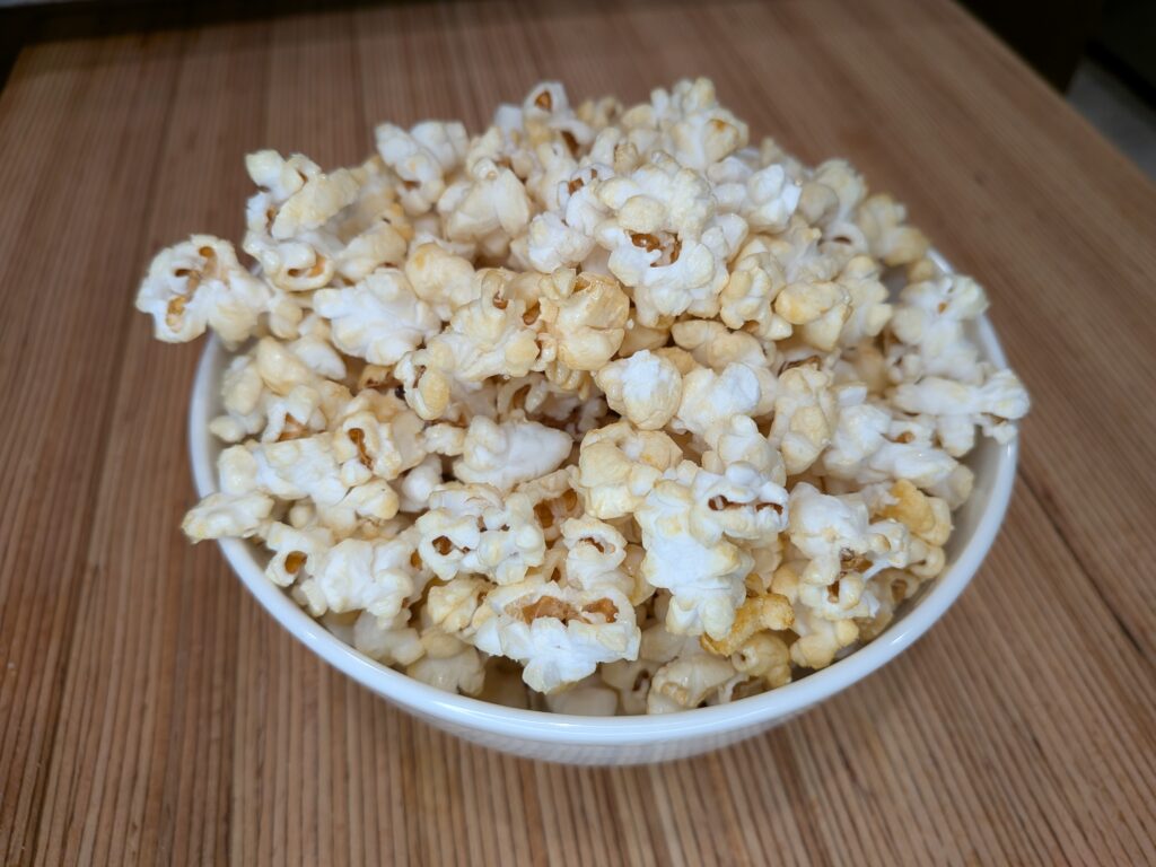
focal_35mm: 24
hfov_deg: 71.6
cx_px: 578
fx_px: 801
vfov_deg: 56.8
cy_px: 434
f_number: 1.7
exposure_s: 1/120
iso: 45
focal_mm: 4.53
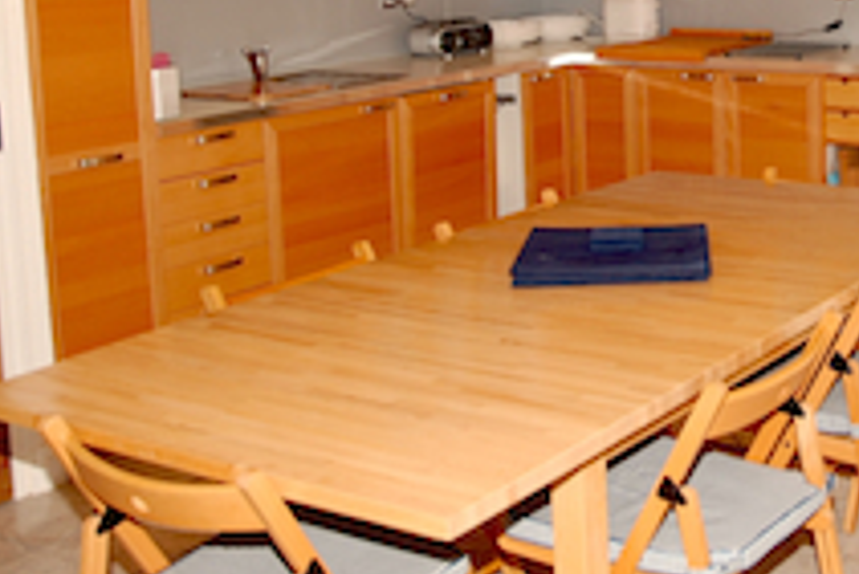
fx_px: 1361
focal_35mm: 57
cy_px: 24
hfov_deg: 33.4
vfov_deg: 23.0
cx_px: 749
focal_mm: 16
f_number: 4.5
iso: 125
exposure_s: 1/60
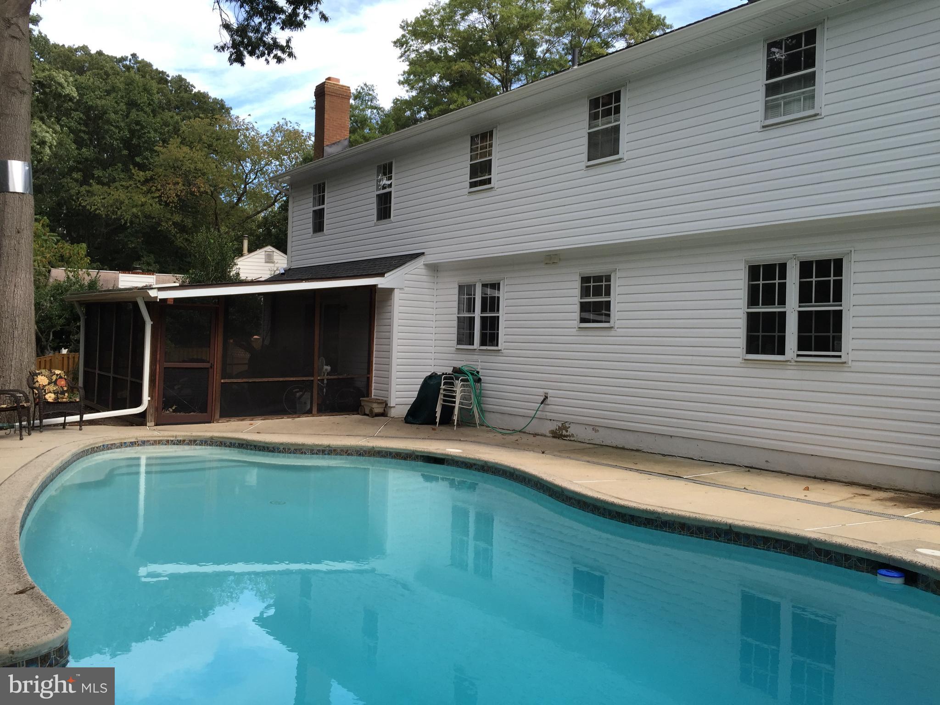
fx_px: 787
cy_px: 352
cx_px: 470
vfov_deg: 48.2
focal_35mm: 29
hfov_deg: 61.7
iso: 32
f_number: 2.2
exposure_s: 1/542
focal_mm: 4.15
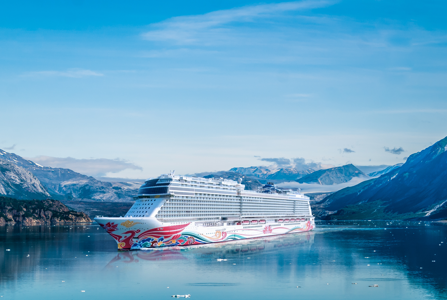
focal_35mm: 119
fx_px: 1479
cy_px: 166
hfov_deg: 17.2
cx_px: 222
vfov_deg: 11.6
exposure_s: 1/640
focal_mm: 62
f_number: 6.3
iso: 100
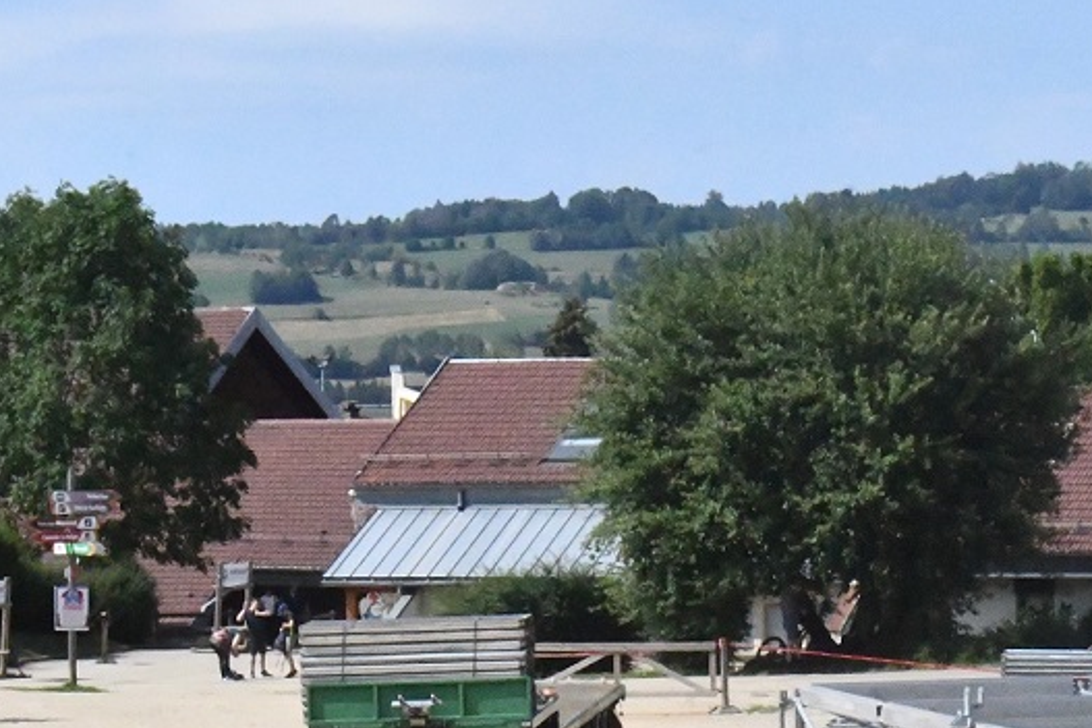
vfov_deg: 7.5
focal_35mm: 182
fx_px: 5519
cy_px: 722
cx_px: 872
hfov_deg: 11.3
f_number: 36
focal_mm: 55
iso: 16000
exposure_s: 1/5000
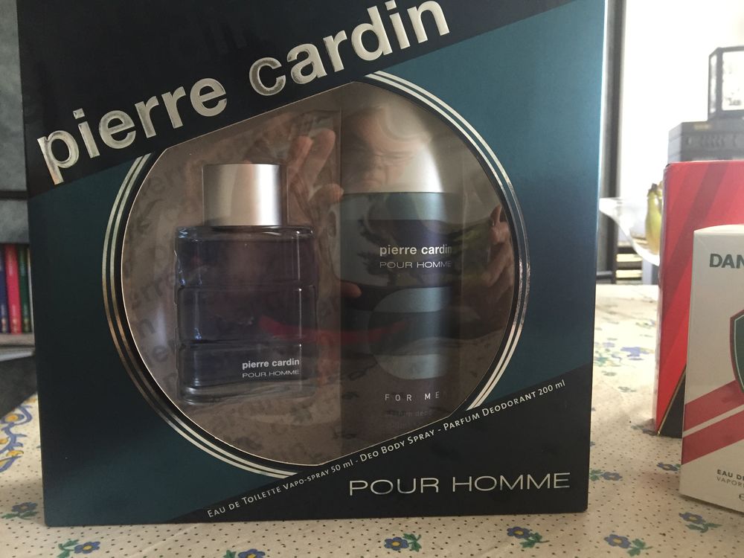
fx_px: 623
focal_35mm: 29
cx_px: 372
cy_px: 279
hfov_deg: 61.7
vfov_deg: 48.2
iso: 200
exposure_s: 1/33
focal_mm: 4.15
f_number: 2.2
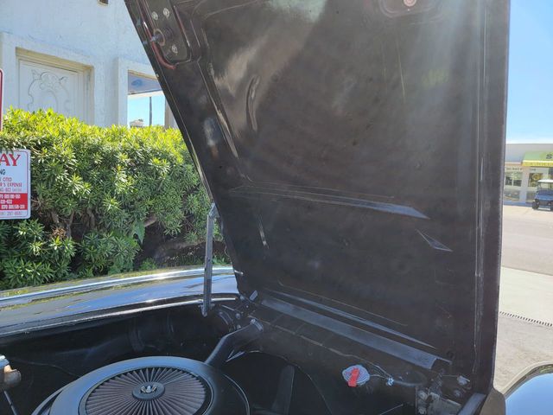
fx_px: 383
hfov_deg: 71.6
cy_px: 208
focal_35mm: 24
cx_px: 276
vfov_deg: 56.8
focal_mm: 6.7
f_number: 1.8
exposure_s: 1/214
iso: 16
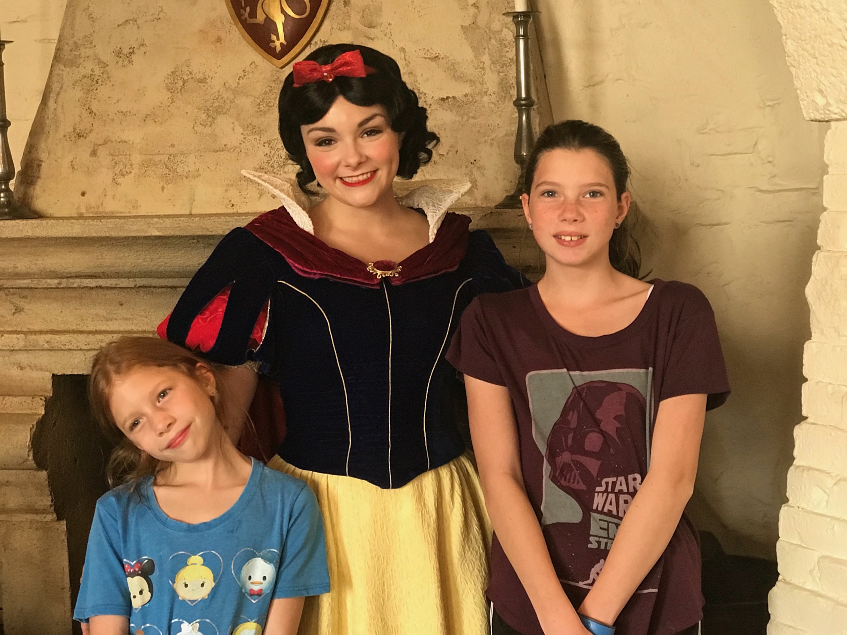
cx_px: 424
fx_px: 1395
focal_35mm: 57
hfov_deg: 33.8
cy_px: 318
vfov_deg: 25.7
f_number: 2.8
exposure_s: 1/60
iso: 320
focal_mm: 6.6
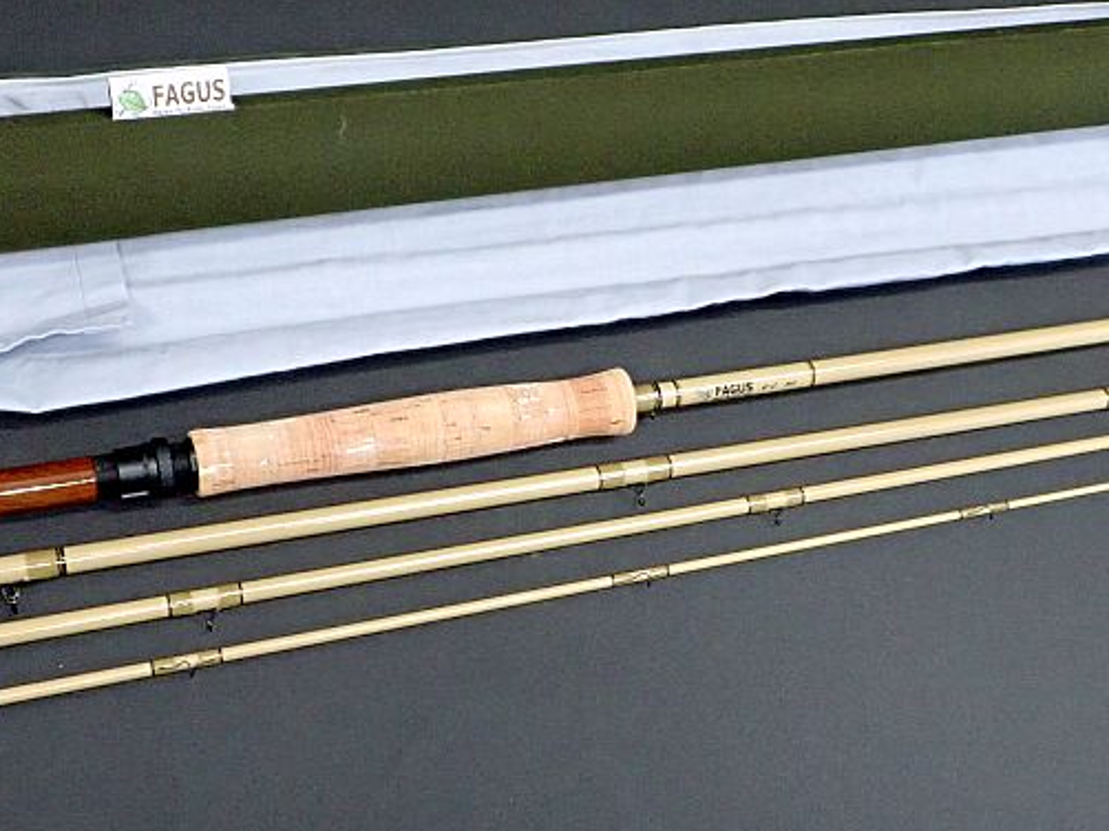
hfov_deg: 37.4
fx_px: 1633
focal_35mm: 51
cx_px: 649
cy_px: 378
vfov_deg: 28.5
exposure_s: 1/30
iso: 1000
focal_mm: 5.87
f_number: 3.2
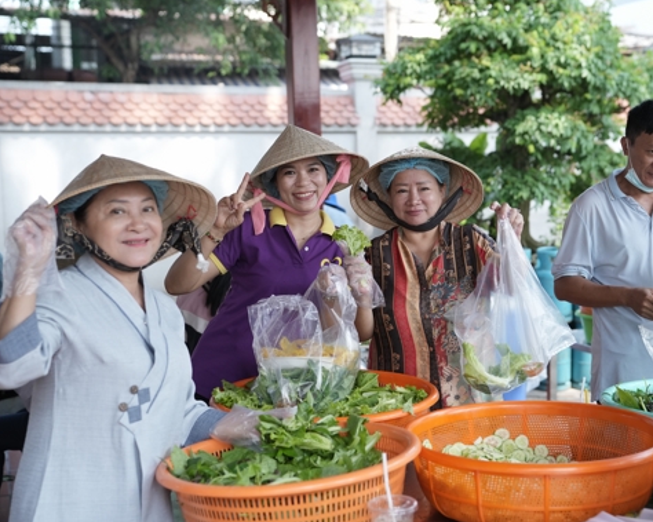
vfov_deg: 28.1
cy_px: 267
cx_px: 395
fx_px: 1043
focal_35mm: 54
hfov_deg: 34.6
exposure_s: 1/1250
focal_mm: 42
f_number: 2.8
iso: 800
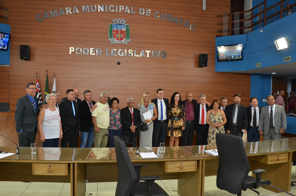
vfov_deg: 41.5
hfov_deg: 59.6
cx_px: 148
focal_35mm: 32
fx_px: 258
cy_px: 98
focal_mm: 21
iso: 1000
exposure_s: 1/80
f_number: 5.6
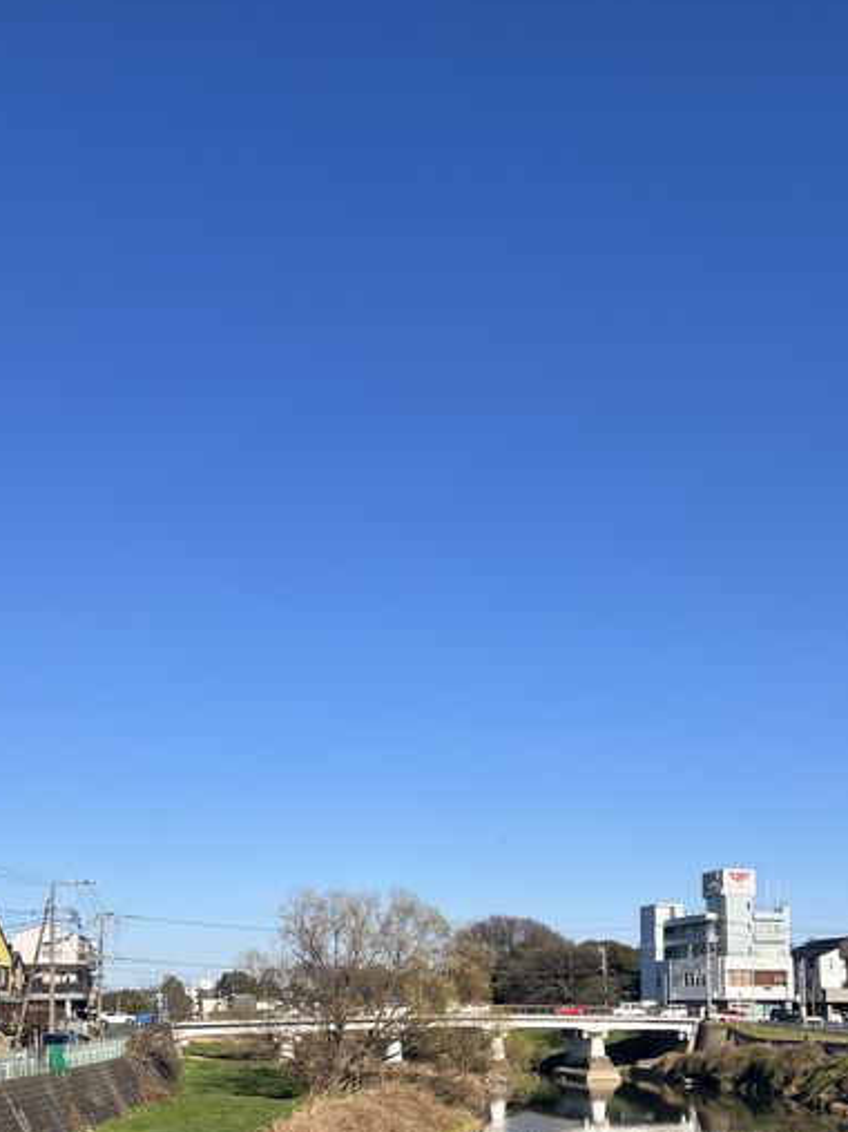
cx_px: 498
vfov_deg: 43.9
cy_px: 880
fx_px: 1340
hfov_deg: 35.0
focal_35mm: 41
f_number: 1.5
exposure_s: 1/4444
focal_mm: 5.7
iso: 50
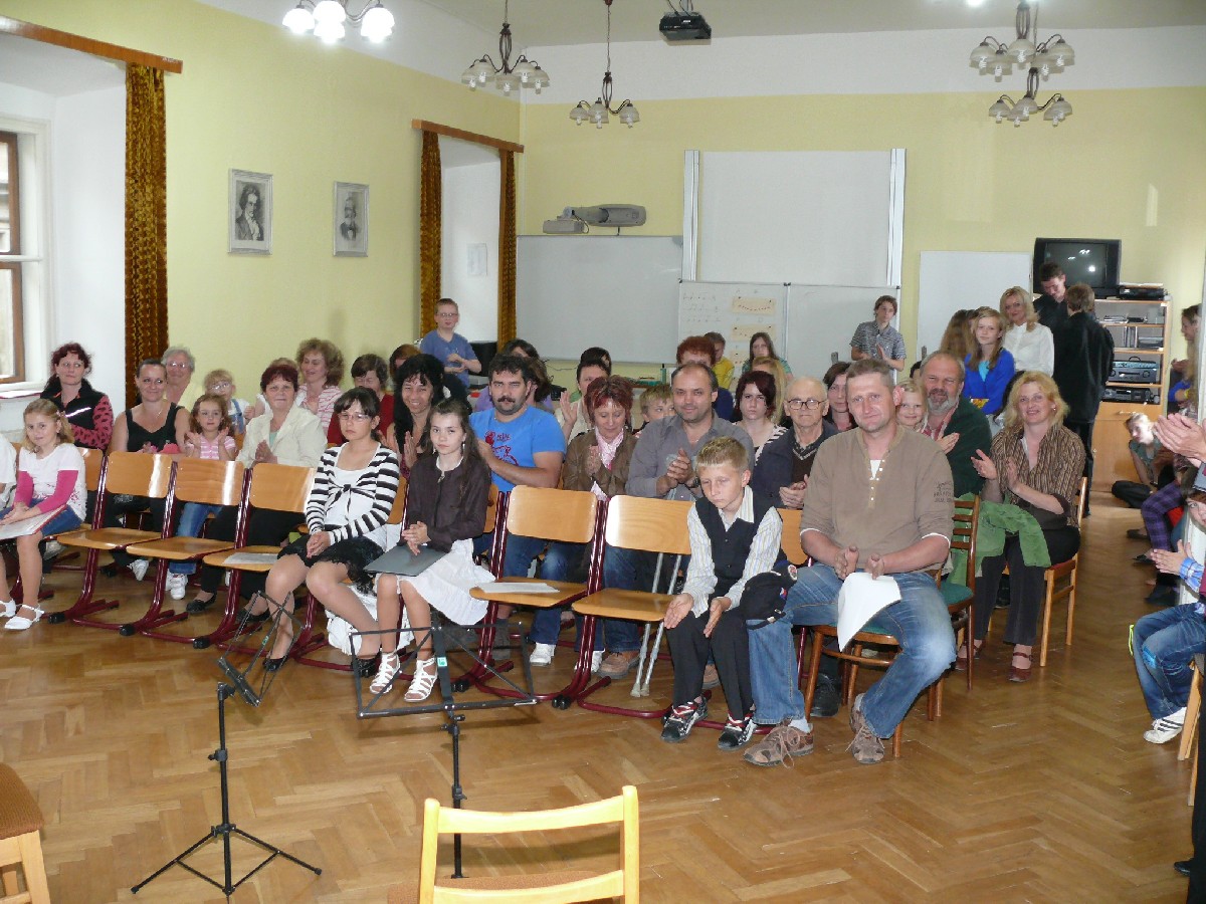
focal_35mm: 35
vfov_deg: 40.7
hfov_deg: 52.6
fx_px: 1219
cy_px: 452
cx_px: 603
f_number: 2.8
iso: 200
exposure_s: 1/30
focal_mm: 7.4
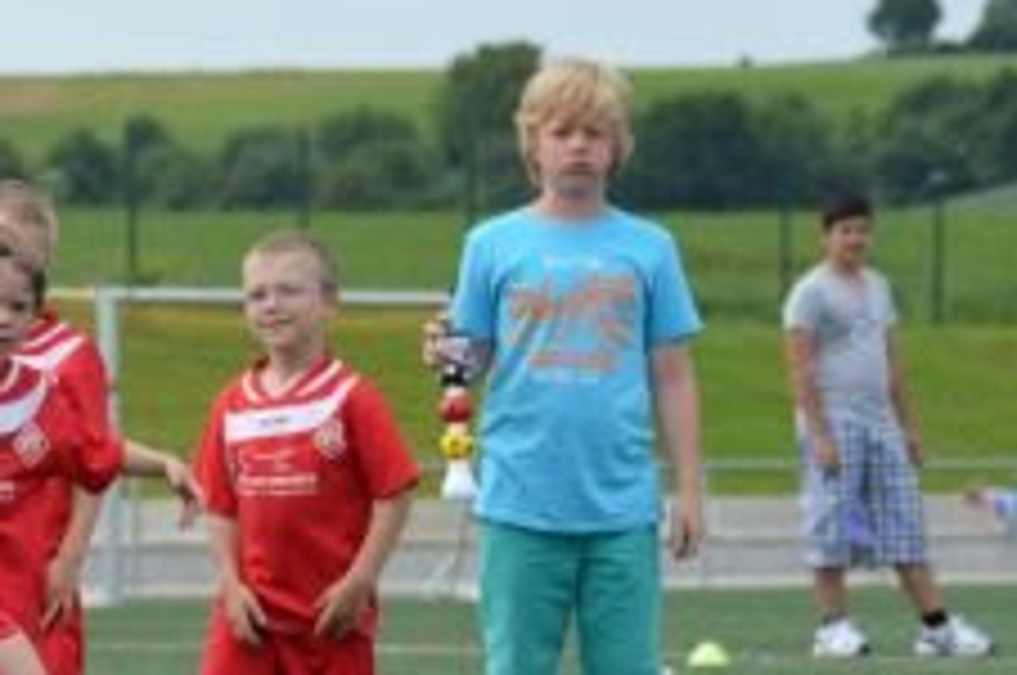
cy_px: 569
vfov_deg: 3.6
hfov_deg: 5.4
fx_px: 10672
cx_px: 40
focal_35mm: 378
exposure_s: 1/1250
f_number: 5.3
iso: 400
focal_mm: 95
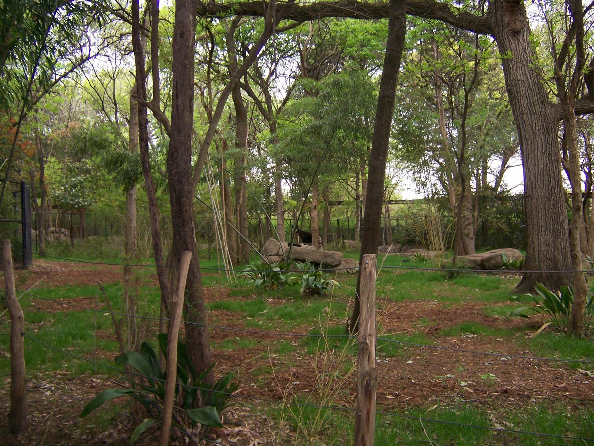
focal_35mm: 33
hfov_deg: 55.4
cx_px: 297
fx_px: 566
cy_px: 223
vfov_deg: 42.9
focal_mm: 5.5
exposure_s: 1/60
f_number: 2.8
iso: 140
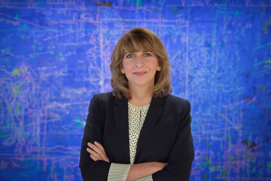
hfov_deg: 48.4
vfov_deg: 33.4
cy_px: 90
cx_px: 136
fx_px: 301
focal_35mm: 40
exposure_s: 1/80
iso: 640
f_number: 2.8
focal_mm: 40
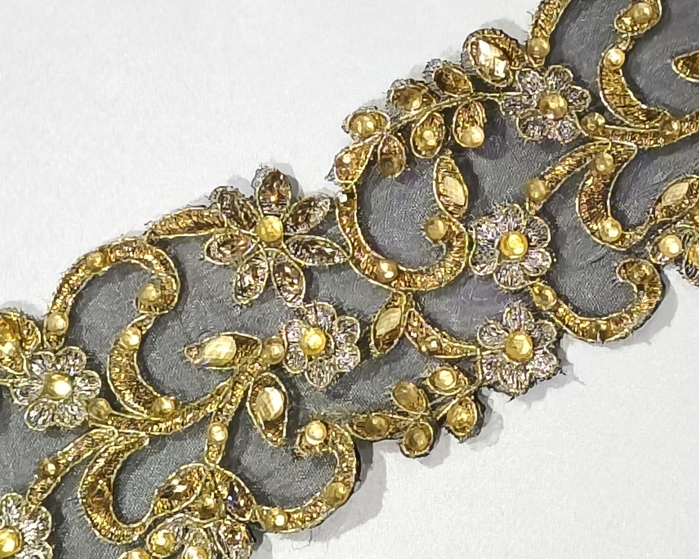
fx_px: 2275
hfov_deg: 17.5
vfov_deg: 14.0
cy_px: 269
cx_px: 346
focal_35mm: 110
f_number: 1.6
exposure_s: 1/3329
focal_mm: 6.57
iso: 2000
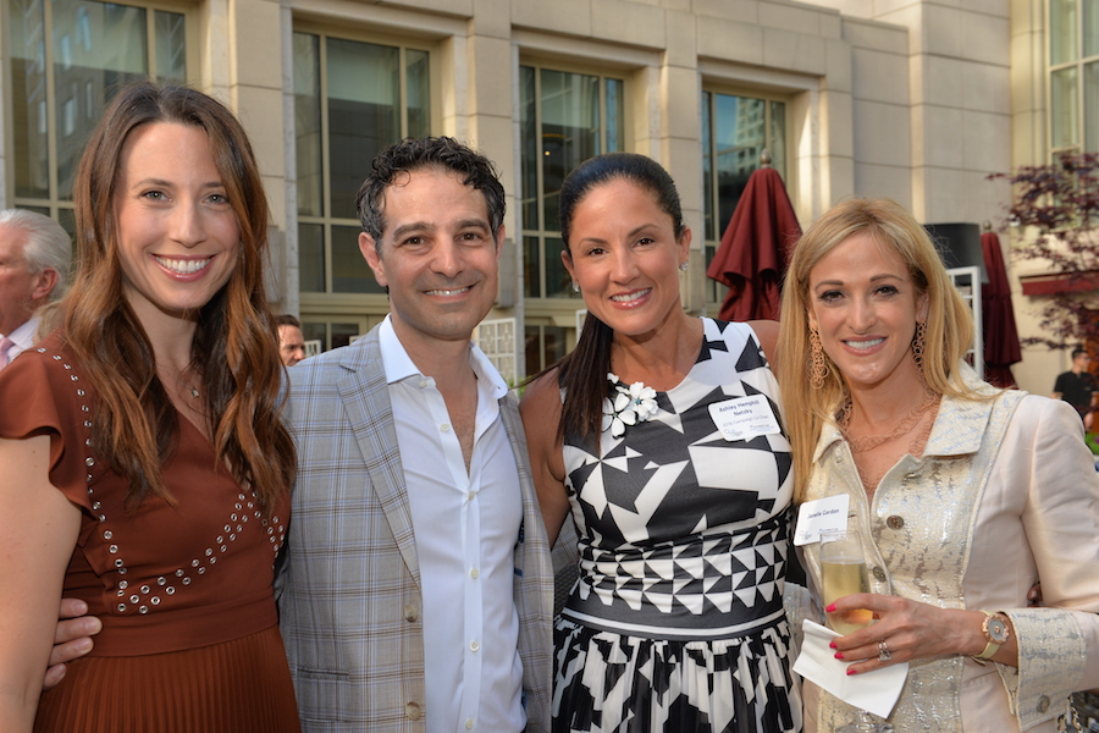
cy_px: 366
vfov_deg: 30.5
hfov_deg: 44.5
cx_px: 550
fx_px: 1343
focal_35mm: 44
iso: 560
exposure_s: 1/180
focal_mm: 44
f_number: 6.7
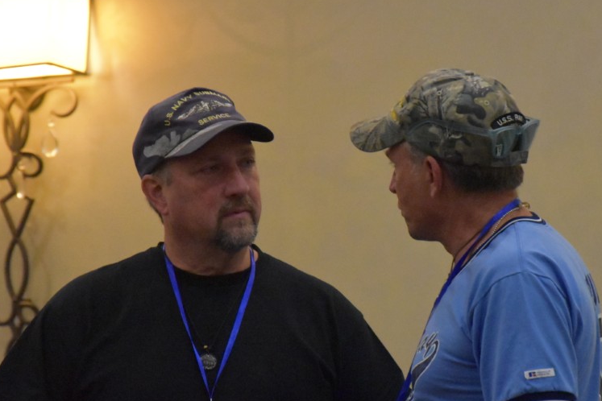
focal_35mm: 243
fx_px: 4059
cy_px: 184
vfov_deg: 5.7
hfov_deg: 8.5
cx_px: 390
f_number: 5.6
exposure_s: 1/125
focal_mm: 105
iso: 7200
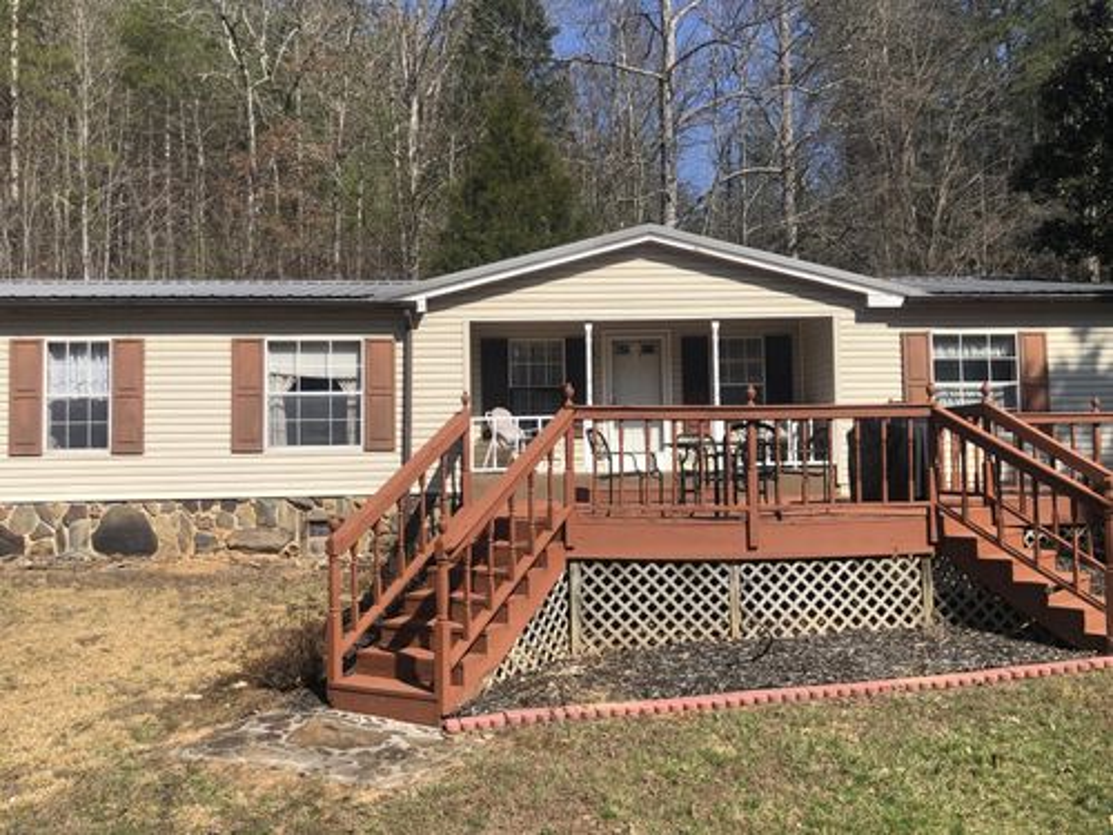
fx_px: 900
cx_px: 556
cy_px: 418
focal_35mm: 28
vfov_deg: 49.7
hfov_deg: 63.4
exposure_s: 1/2000
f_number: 1.8
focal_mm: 4
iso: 20
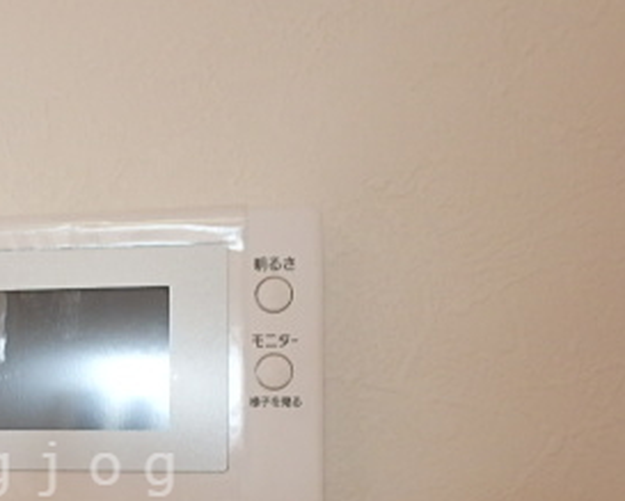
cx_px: 30
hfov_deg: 35.7
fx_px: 889
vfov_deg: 29.9
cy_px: 469
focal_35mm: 48
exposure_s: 1/30
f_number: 3.5
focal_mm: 3.7
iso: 320
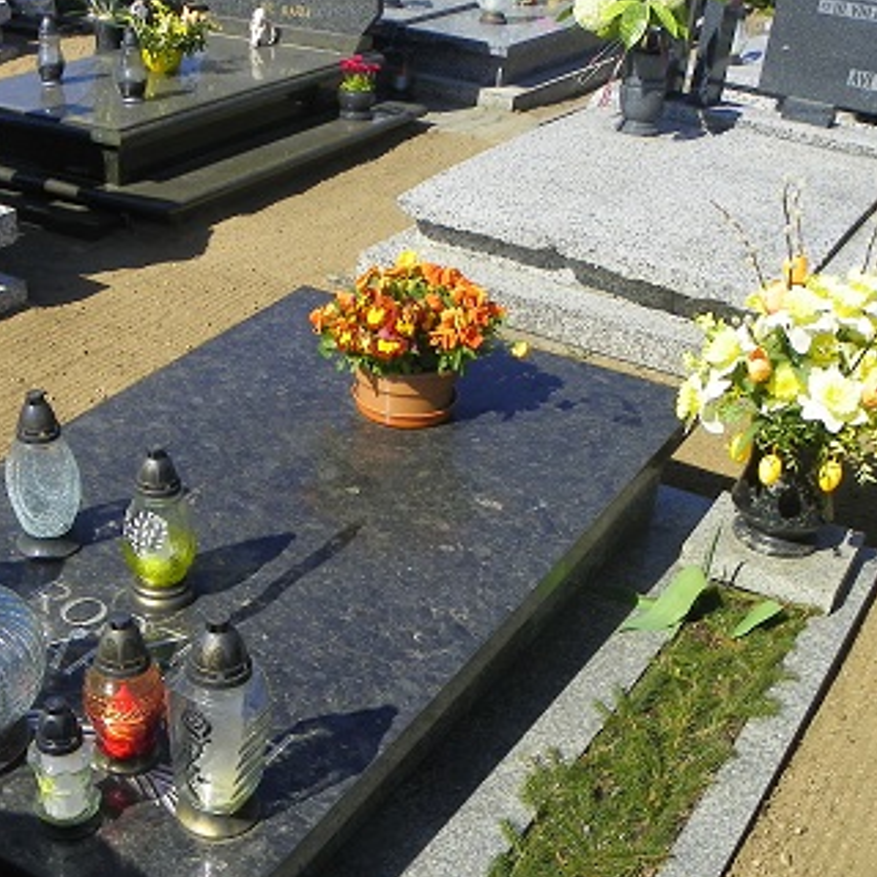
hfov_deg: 36.3
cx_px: 274
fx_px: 1319
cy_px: 608
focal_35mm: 46
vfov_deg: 36.3
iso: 64
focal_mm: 4.6
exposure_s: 1/400
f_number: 4.5
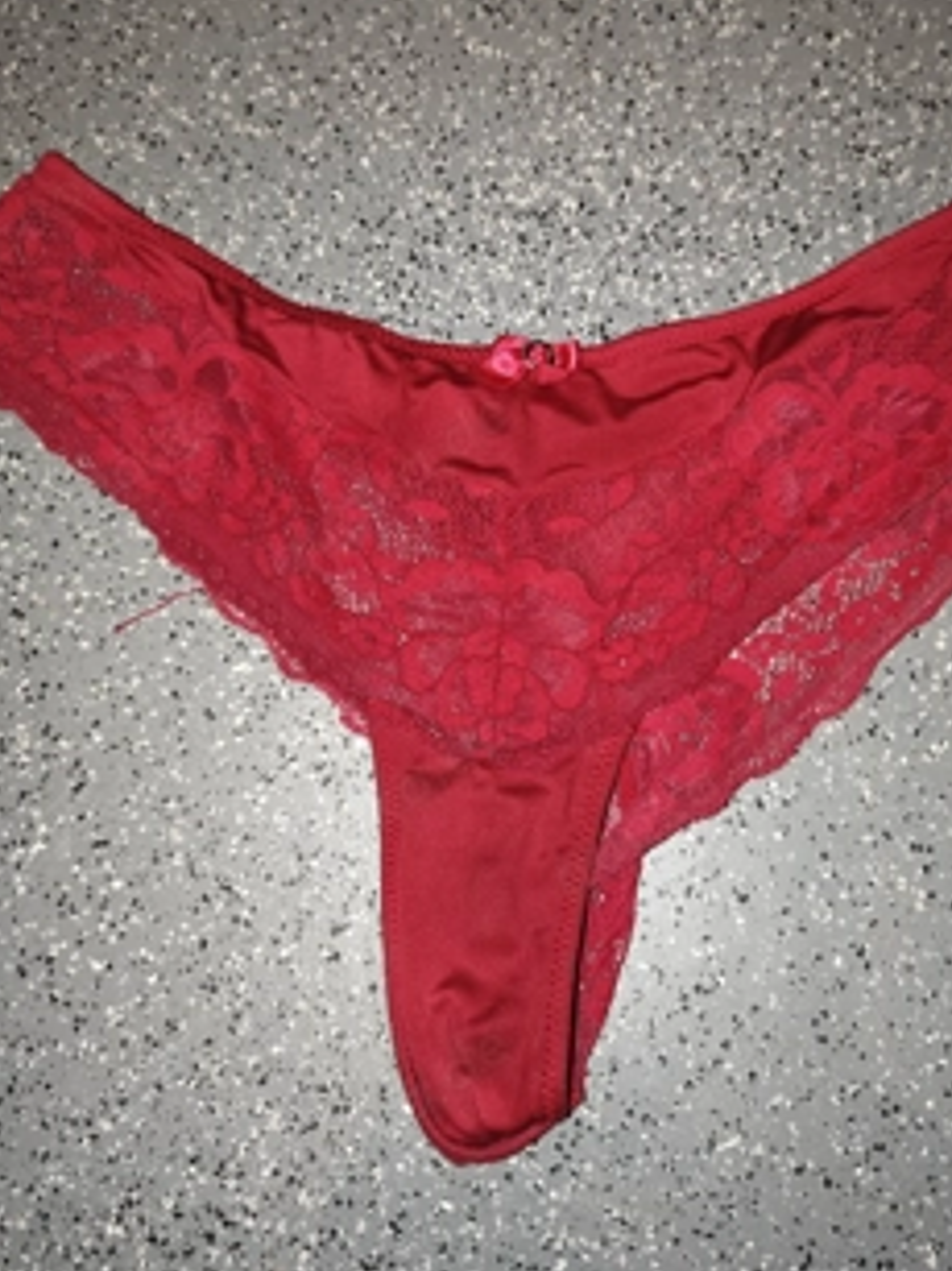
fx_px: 1101
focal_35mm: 30
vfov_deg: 59.8
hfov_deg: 46.7
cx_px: 538
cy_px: 551
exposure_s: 1/50
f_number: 1.6
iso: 640
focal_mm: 6.55
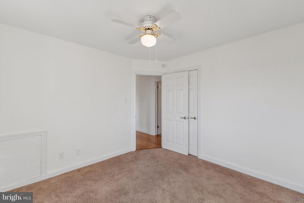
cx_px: 152
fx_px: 127
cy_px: 102
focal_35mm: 15
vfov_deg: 77.3
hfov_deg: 100.4
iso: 250
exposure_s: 1/25
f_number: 9
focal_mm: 10
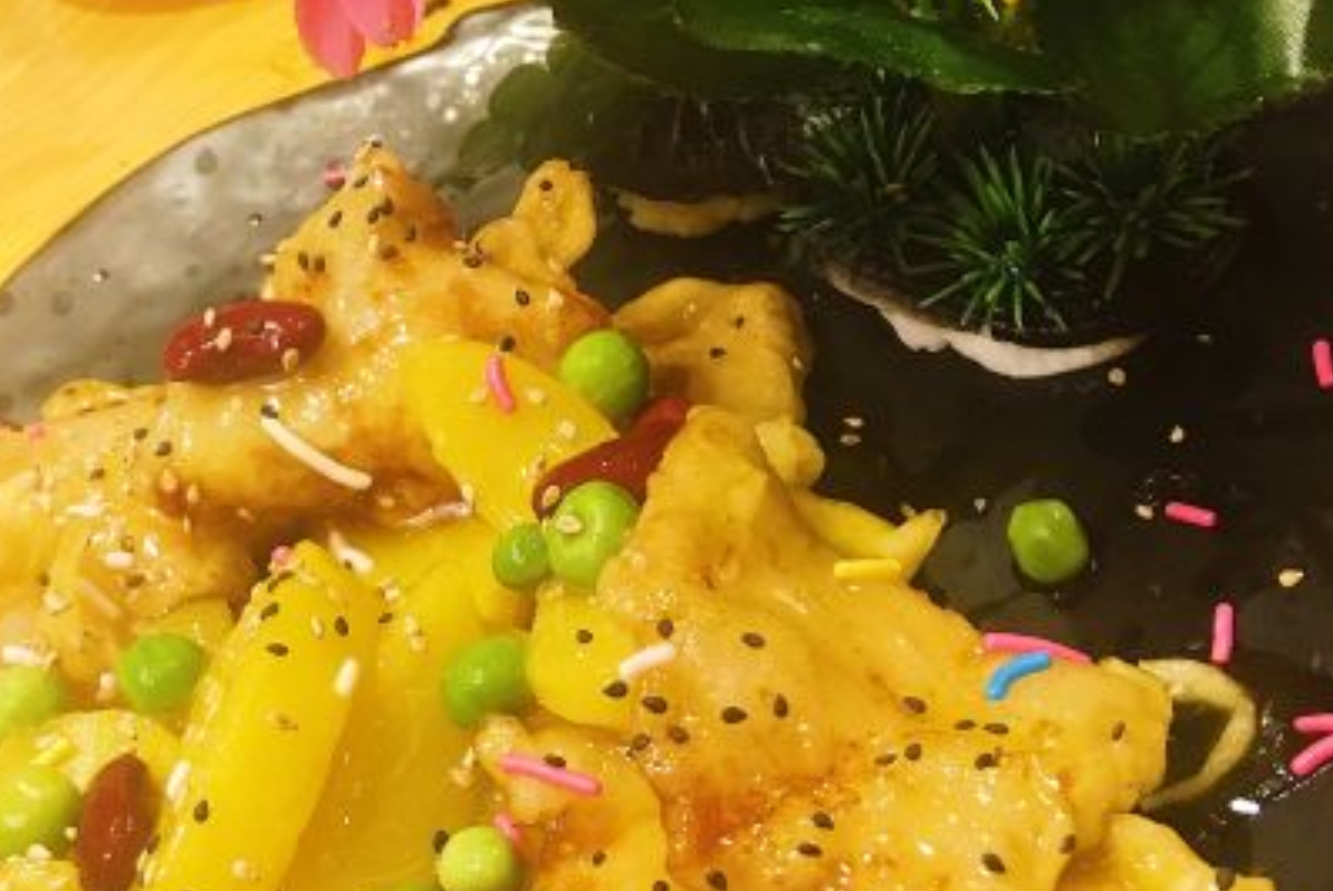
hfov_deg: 37.2
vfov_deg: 25.6
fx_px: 1964
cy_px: 446
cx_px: 481
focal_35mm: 53
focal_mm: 4.15
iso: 64
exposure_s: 1/17
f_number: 2.2
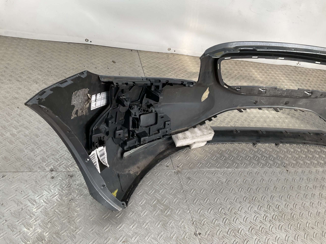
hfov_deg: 61.7
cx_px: 163
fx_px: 273
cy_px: 122
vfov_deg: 48.2
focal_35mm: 29
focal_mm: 3
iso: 16
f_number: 1.8
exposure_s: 1/147
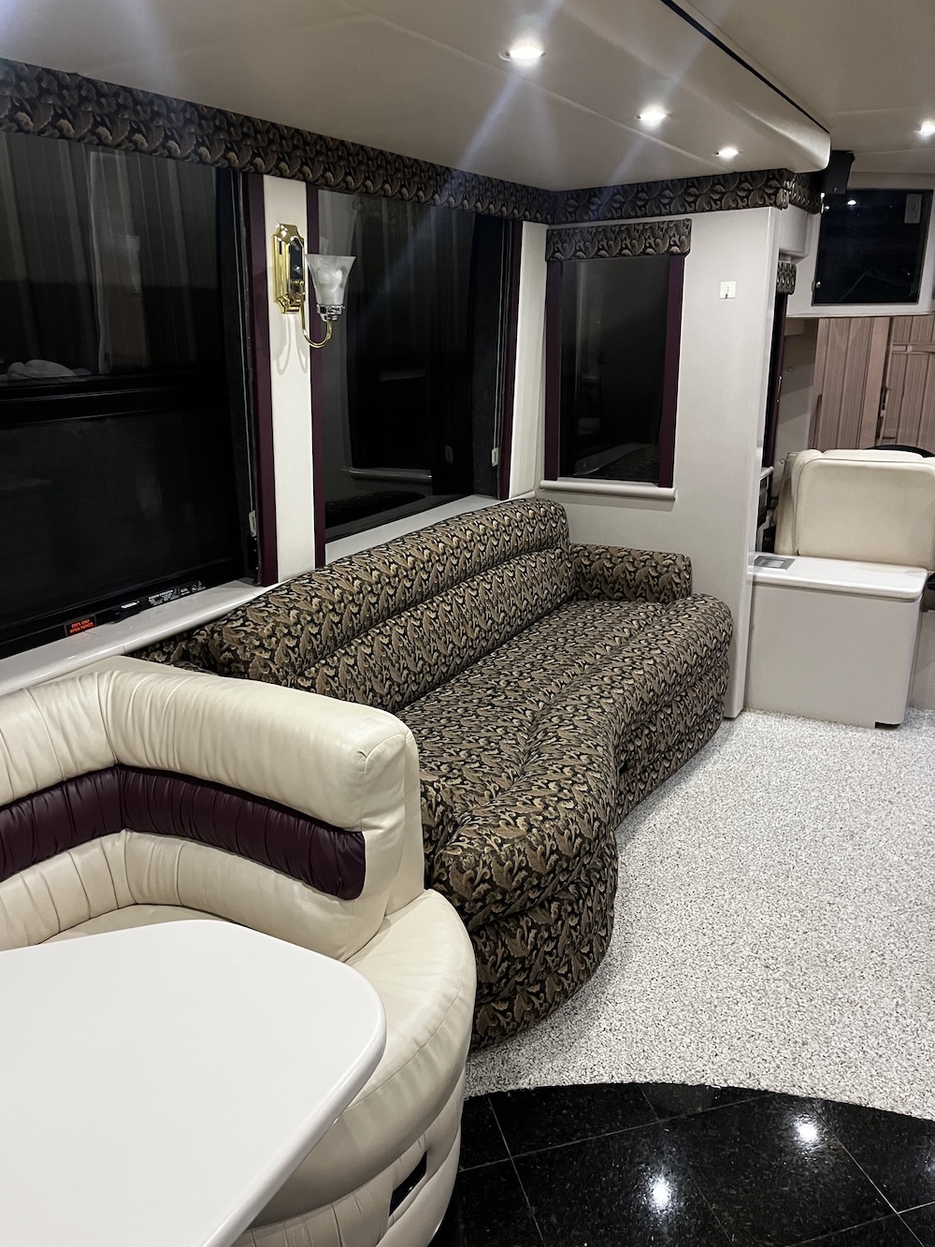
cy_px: 624
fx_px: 936
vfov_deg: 67.3
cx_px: 468
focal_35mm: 26
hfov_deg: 53.1
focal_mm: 5.1
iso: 500
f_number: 1.6
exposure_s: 1/46
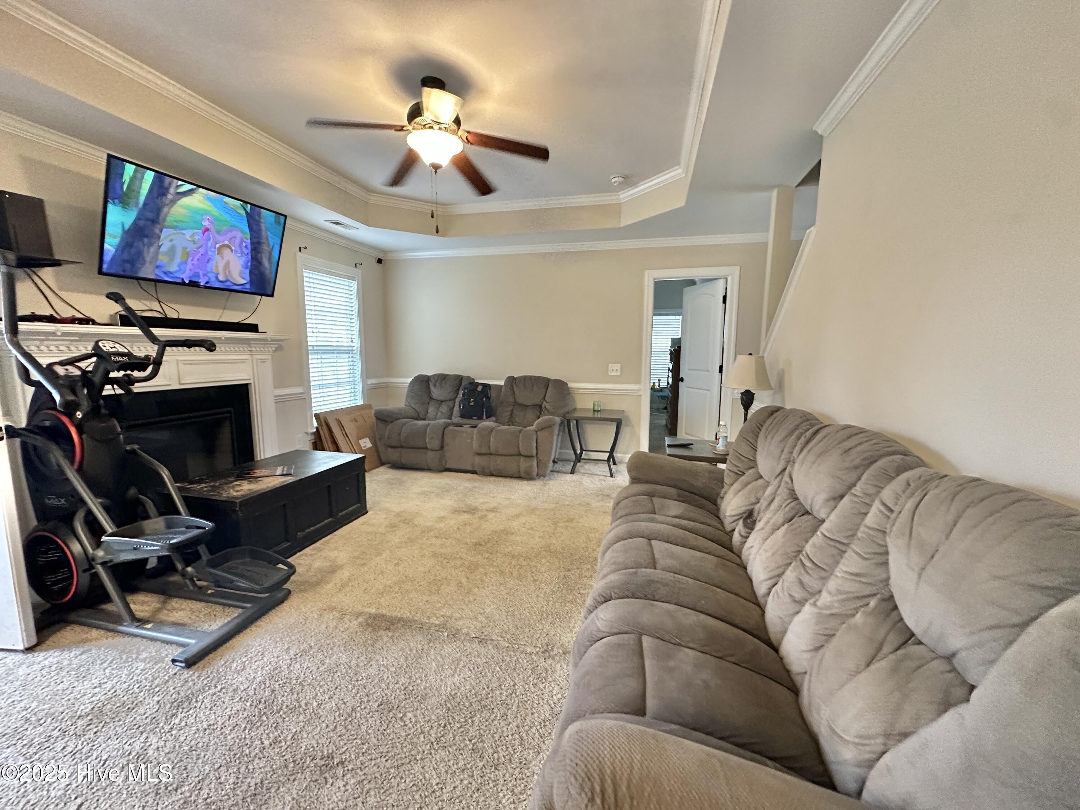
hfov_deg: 102.1
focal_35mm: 14
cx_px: 540
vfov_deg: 85.7
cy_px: 405
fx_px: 437
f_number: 2.2
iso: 500
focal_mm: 2.22
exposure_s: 1/60
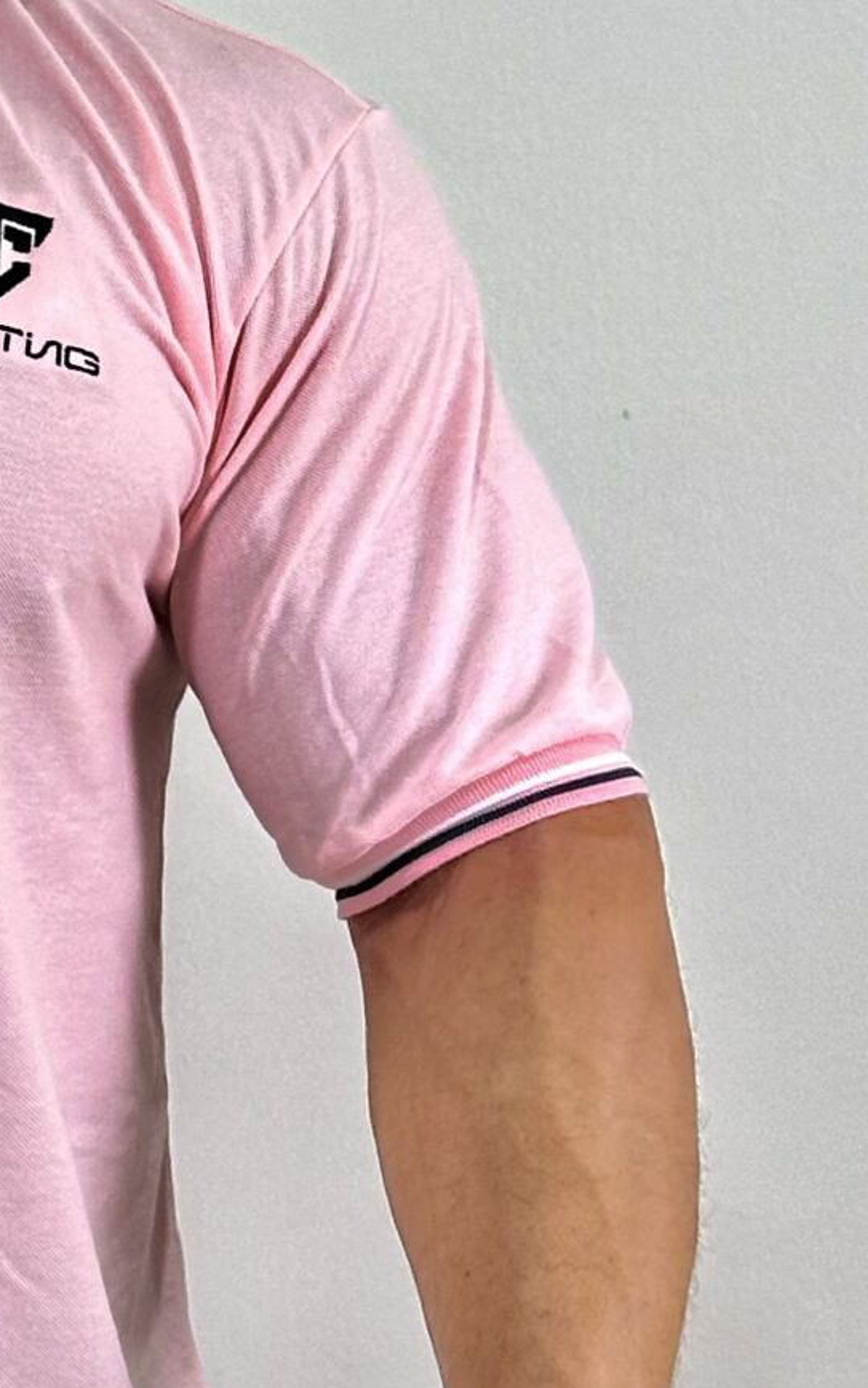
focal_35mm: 150
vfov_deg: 13.8
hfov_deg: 8.6
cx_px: -382
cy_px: 128
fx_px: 5674
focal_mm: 6.86
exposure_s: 1/162
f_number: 1.78
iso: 50
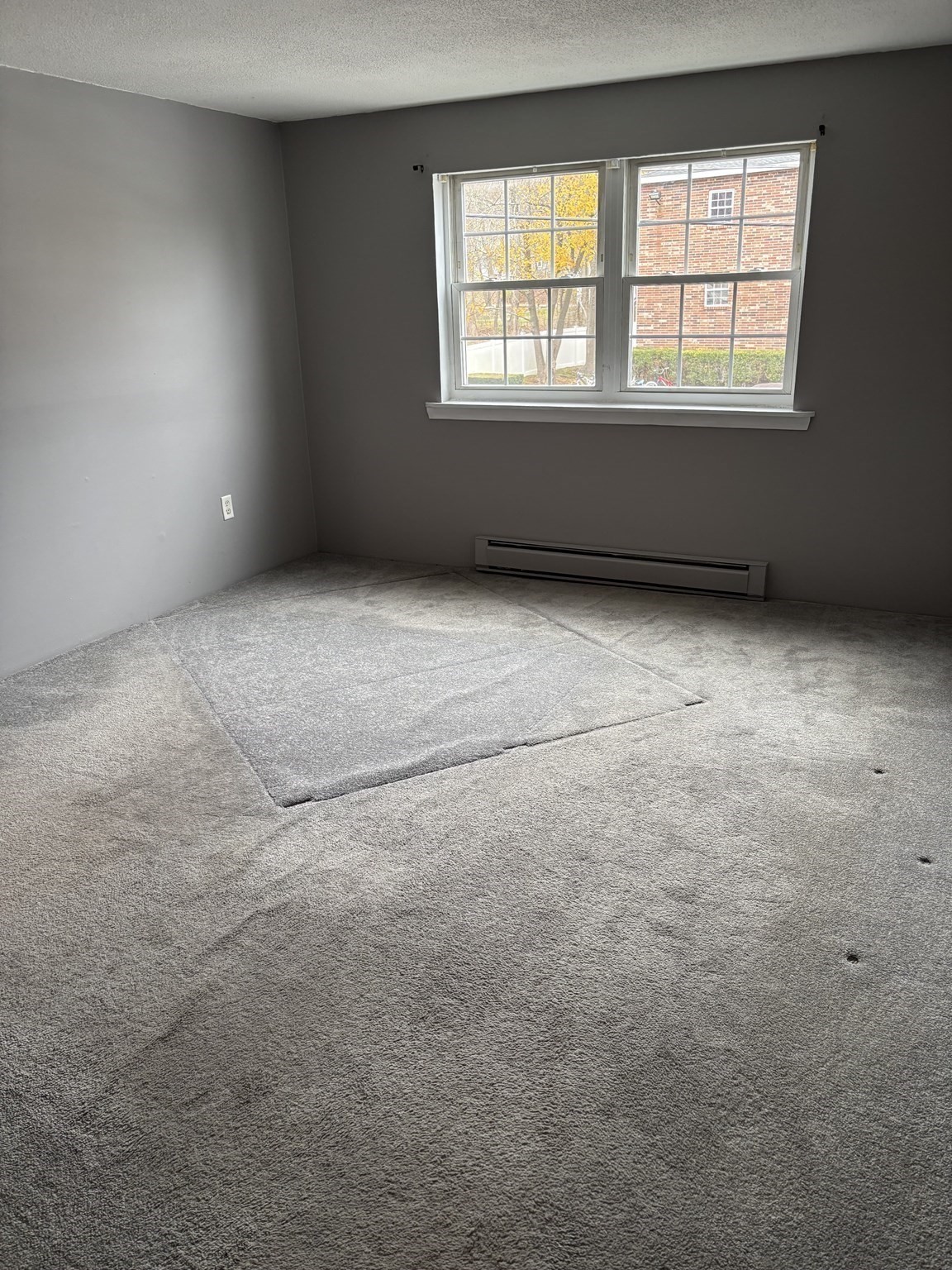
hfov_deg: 53.1
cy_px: 635
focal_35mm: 26
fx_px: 953
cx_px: 476
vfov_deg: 67.3
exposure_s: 1/60
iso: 125
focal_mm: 5.96
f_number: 1.6
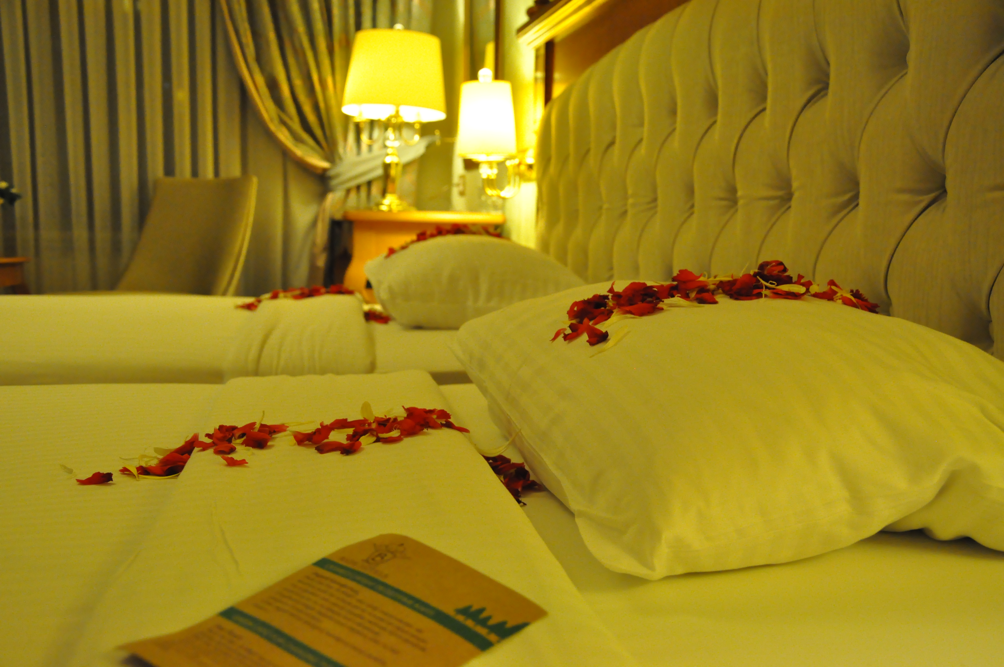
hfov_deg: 49.6
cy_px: 334
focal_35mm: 39
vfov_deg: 34.1
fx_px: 1086
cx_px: 502
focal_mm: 26
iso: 2500
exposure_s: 1/40
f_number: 6.3
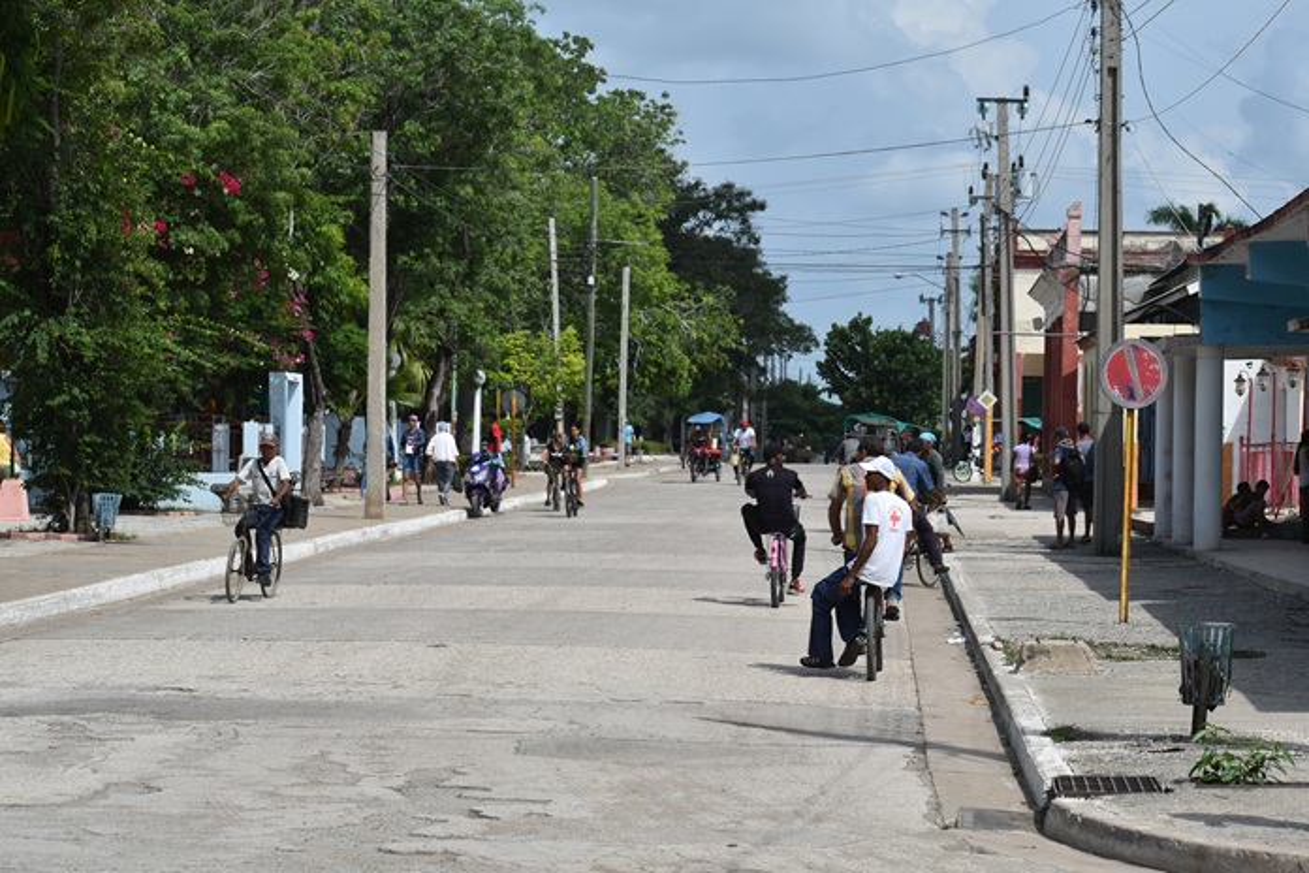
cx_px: 654
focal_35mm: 105
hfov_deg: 19.5
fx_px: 3818
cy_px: 436
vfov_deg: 13.0
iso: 200
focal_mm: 70
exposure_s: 1/800
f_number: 7.1
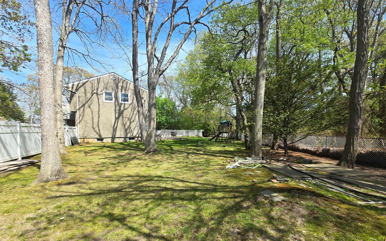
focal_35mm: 14
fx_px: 147
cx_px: 191
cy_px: 136
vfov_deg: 78.3
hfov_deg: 105.3
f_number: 2.2
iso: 50
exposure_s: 1/986
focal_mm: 2.2
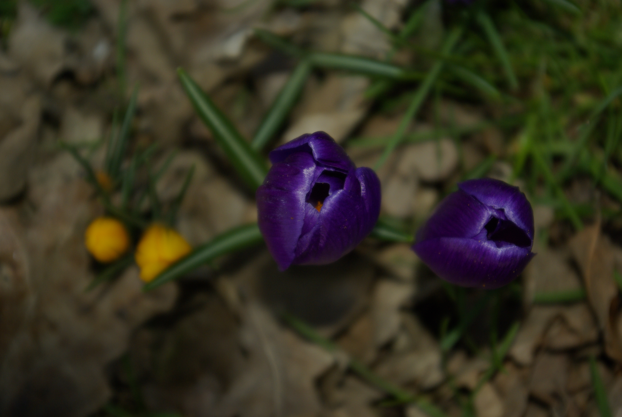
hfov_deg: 24.6
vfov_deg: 16.6
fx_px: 1427
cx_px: 311
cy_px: 208
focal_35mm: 82
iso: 280
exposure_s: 1/180
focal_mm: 55
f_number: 6.7
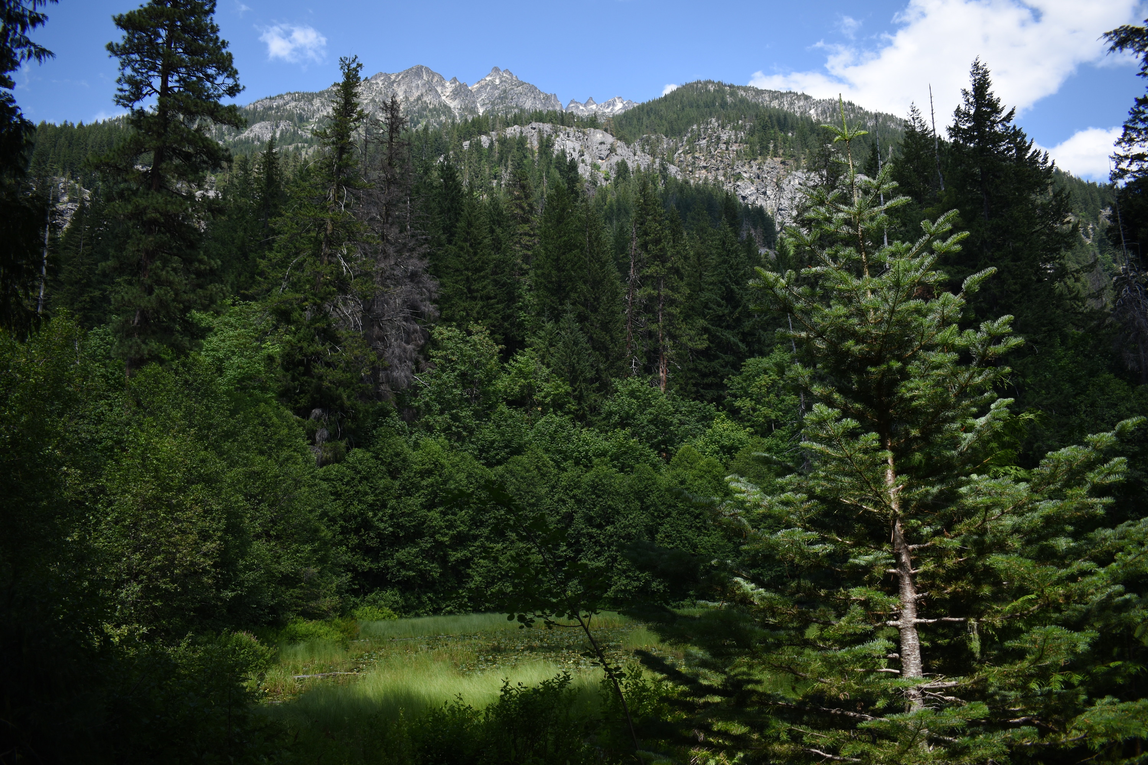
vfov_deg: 47.9
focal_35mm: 27
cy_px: 382
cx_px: 574
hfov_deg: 67.4
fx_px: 861
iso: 125
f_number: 4.5
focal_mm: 18
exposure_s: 1/800
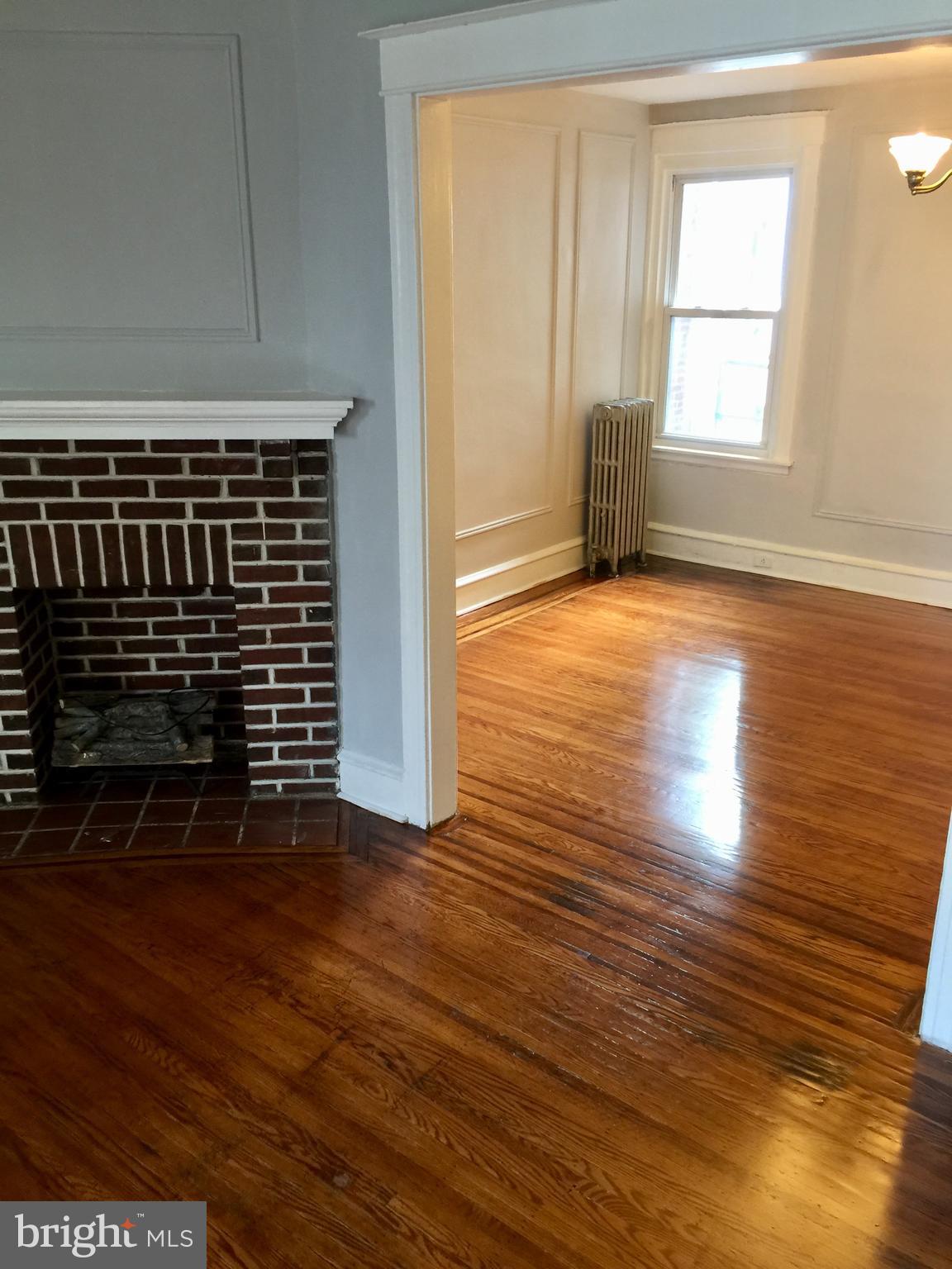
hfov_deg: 48.2
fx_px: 1063
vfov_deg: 61.7
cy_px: 634
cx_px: 476
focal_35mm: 29
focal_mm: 4.15
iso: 50
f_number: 2.2
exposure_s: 1/15
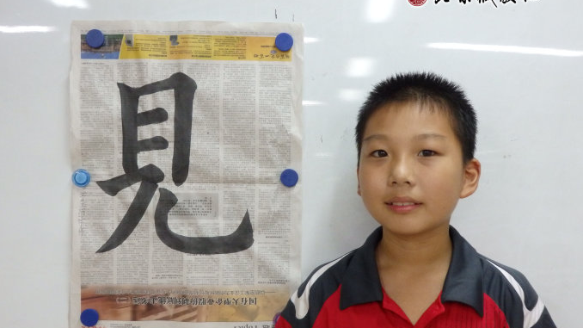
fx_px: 634
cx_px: 289
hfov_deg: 49.4
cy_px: 185
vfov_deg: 29.0
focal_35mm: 41
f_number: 3.6
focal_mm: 6.6
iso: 800
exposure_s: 1/60
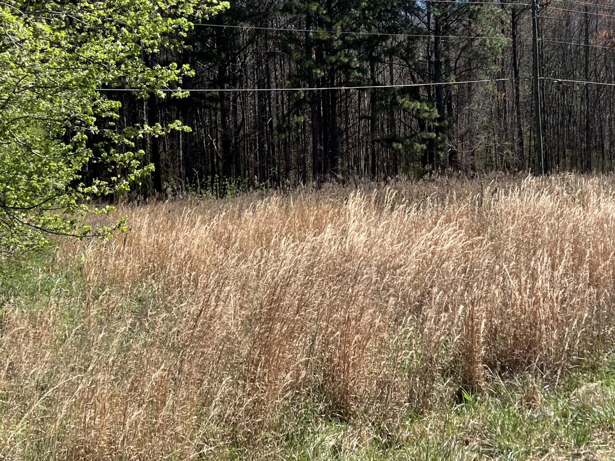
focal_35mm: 55
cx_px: 330
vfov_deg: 26.3
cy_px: 134
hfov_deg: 34.9
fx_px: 977
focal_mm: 5.7
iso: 50
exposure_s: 1/2457
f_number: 1.5
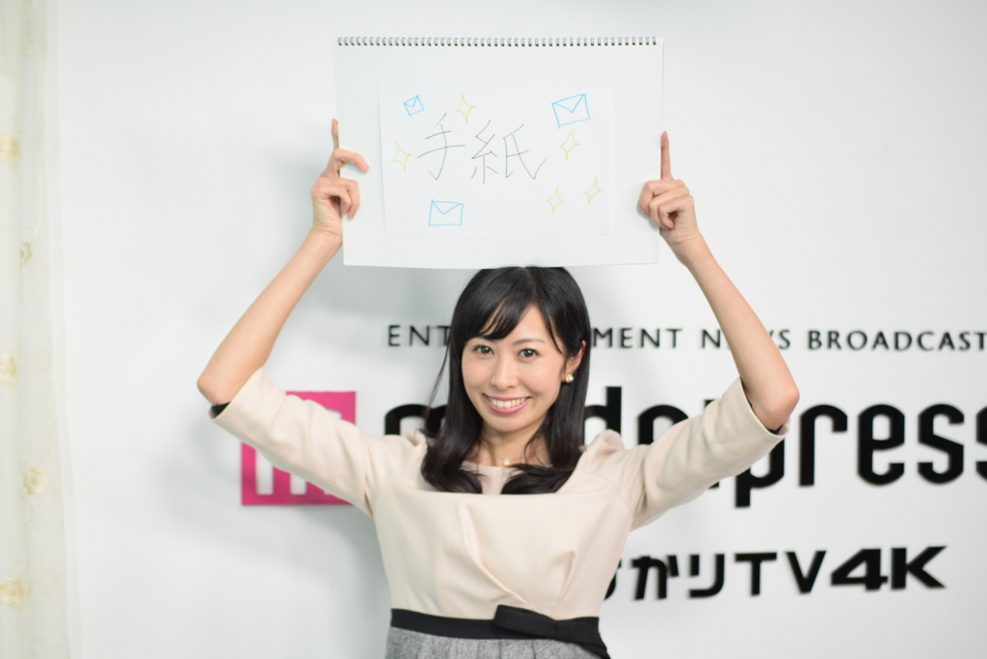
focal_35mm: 45
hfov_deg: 43.6
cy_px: 330
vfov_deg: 29.9
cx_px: 494
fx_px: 1234
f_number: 1.8
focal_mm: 30
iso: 100
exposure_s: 1/200
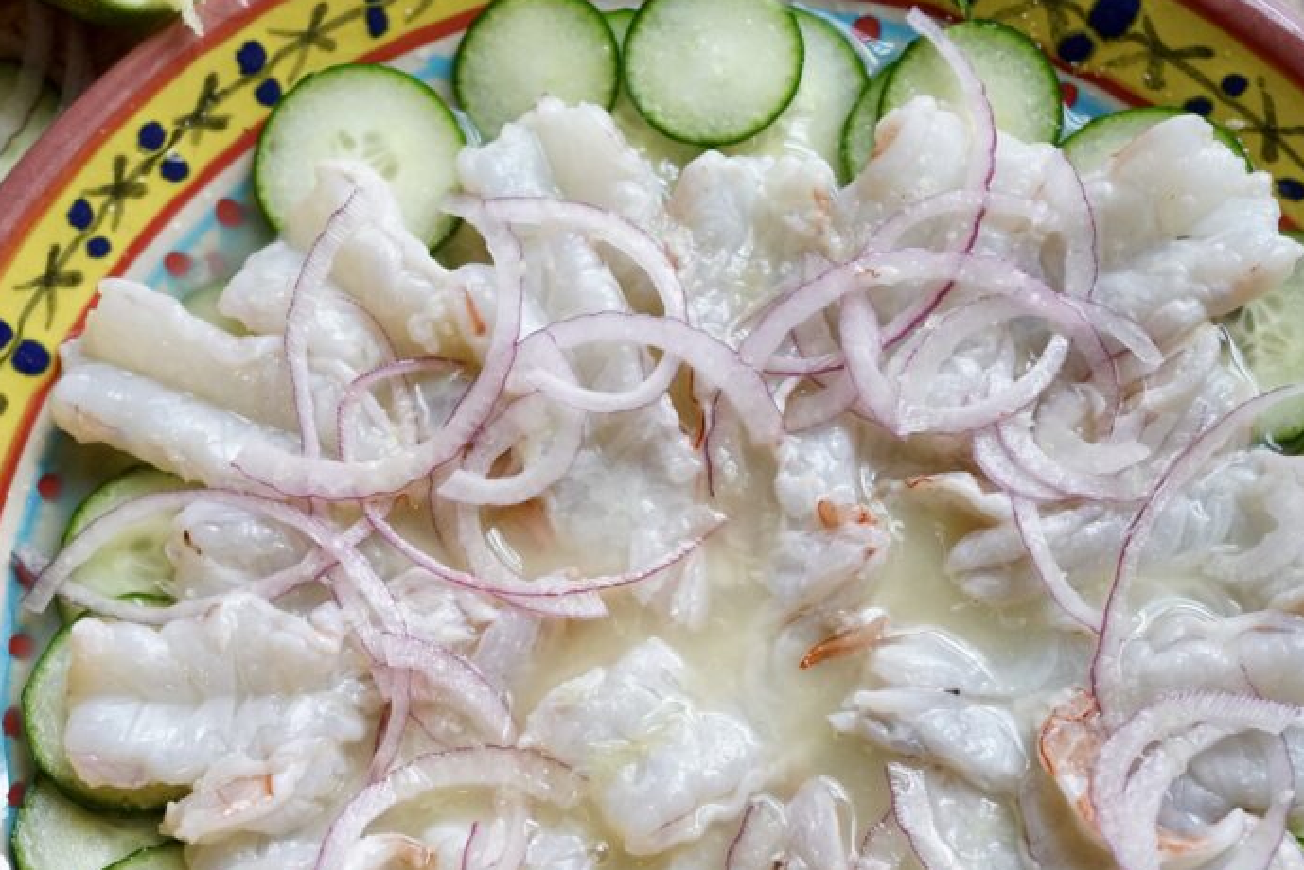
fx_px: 1884
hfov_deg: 38.2
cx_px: 617
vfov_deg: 25.8
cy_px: 635
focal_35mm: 52
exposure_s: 1/160
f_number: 4.5
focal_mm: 35
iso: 5000
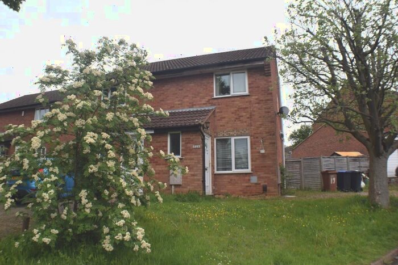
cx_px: 199
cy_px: 132
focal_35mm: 34
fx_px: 381
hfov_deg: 55.1
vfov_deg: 38.4
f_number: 8
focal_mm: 23
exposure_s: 1/250
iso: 200
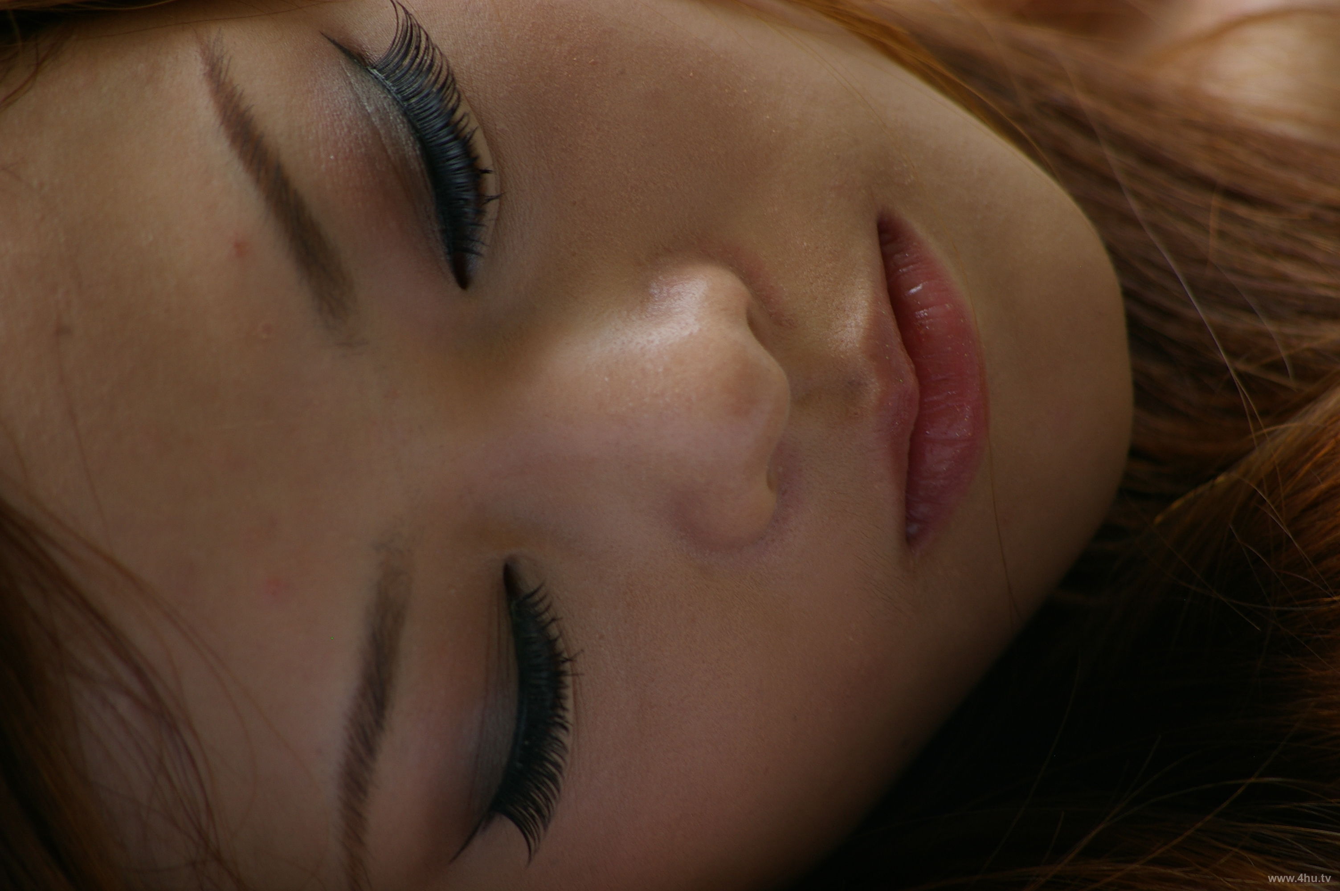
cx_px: 670
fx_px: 16735
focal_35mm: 450
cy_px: 446
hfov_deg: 4.6
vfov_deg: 3.0
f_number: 5.8
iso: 200
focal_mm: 300
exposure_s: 1/125
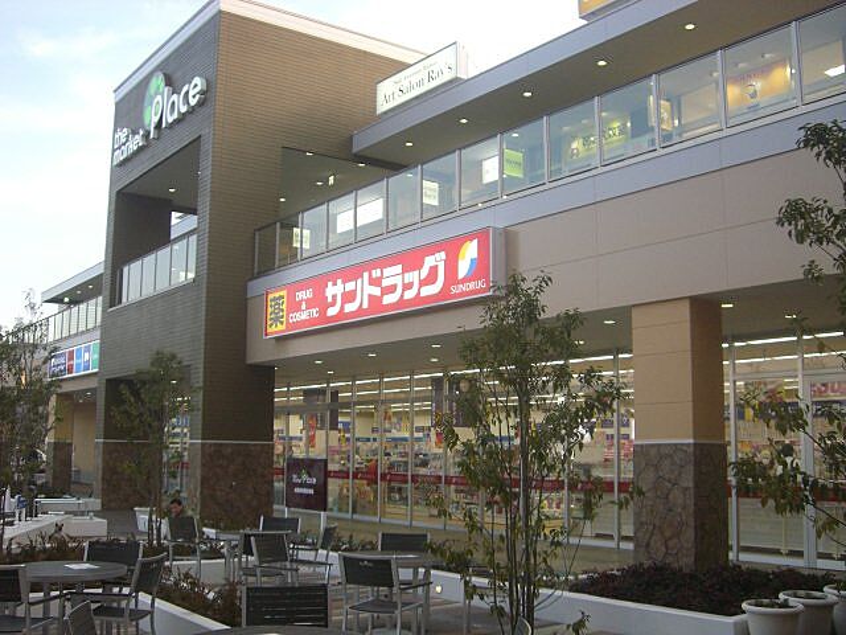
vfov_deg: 37.7
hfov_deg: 49.0
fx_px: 929
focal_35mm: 38
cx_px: 423
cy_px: 318
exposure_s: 1/125
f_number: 2.7
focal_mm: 6.2
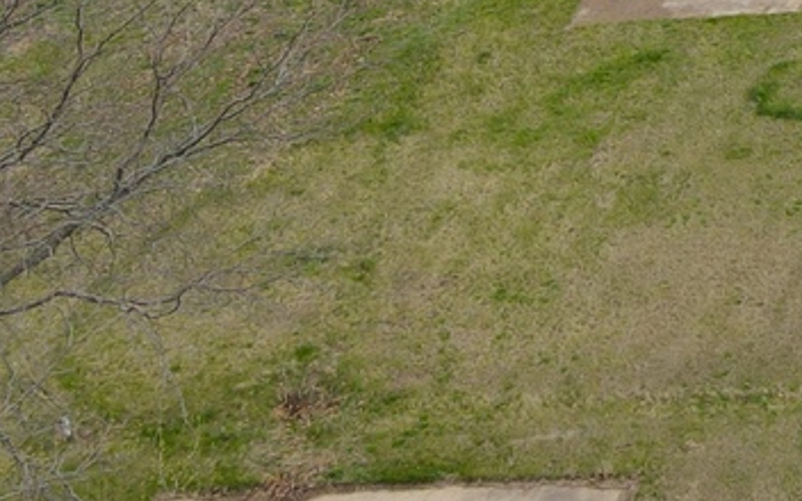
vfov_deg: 11.7
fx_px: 2273
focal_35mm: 104
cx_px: 1433
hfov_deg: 16.7
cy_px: -364
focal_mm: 4.5
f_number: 2.8
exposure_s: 1/350
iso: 100
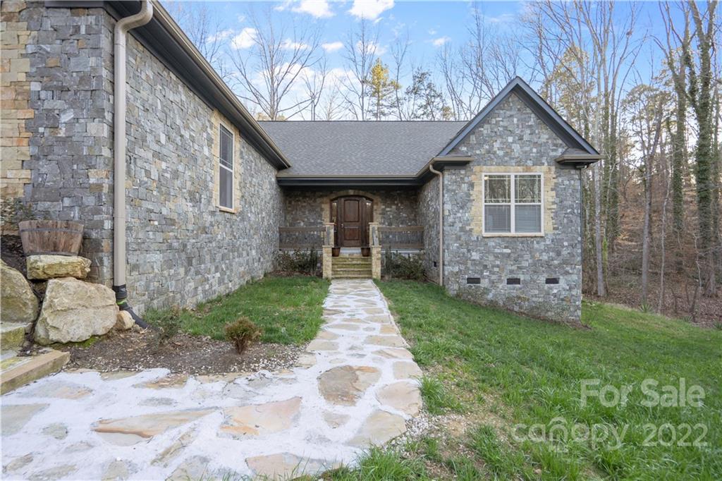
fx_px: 321
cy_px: 240
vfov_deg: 73.7
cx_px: 361
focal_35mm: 16
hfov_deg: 96.8
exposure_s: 1/160
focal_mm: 16
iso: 250
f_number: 4
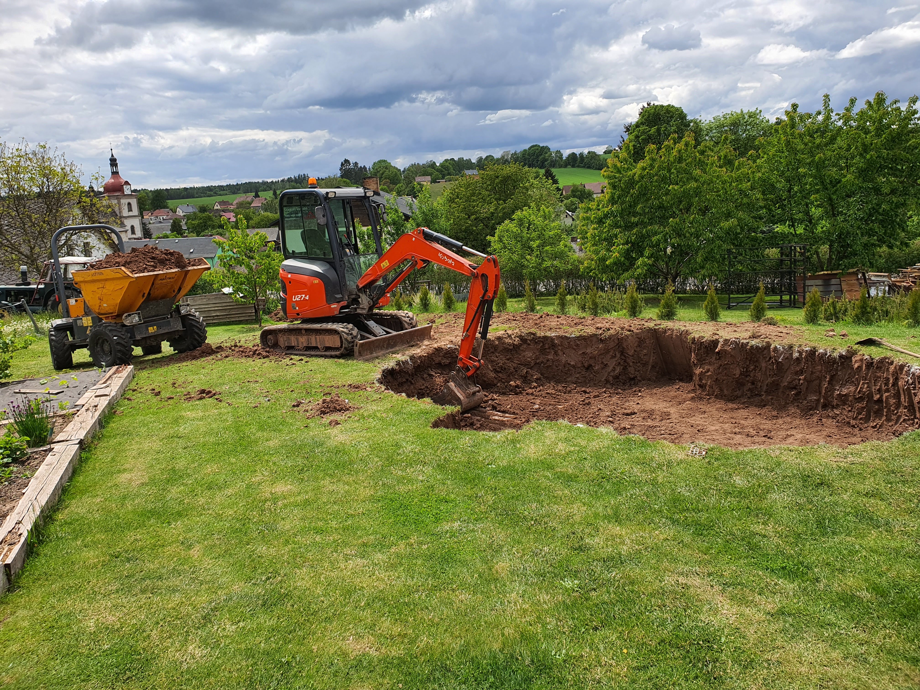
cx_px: 460
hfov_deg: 67.3
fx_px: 691
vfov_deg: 53.1
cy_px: 345
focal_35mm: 26
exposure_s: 1/1608
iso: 50
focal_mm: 4.3
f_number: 2.4
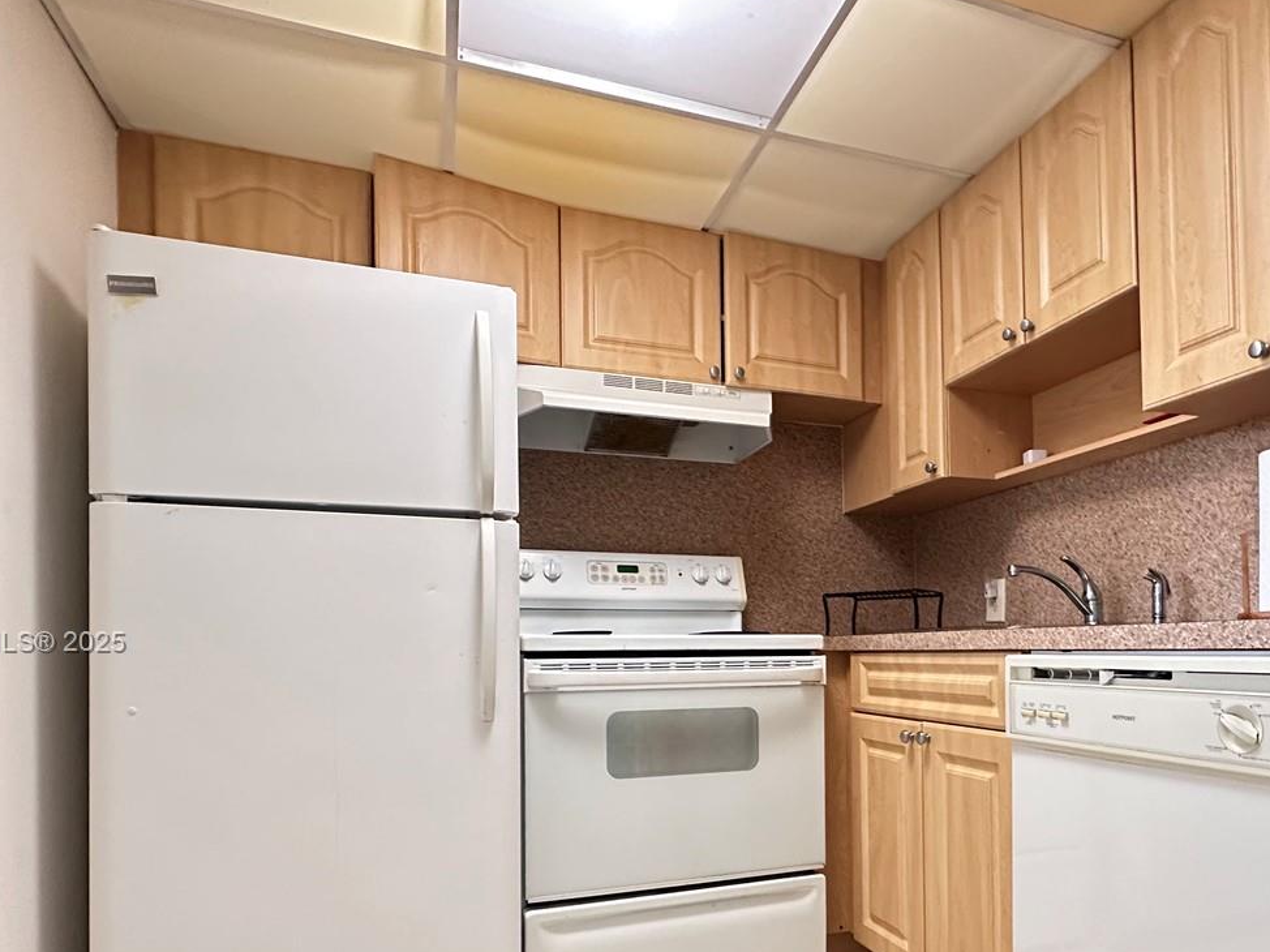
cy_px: 644
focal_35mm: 23
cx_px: 751
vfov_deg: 57.4
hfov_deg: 73.3
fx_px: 844
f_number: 2.2
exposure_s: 1/60
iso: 640
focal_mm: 2.22
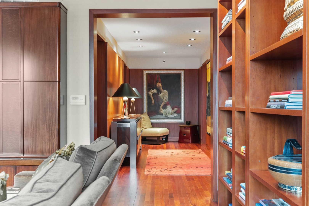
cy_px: 103
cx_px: 154
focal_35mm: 42
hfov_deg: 46.4
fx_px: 360
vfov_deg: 31.9
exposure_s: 4
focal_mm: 28
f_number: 7.1
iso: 320
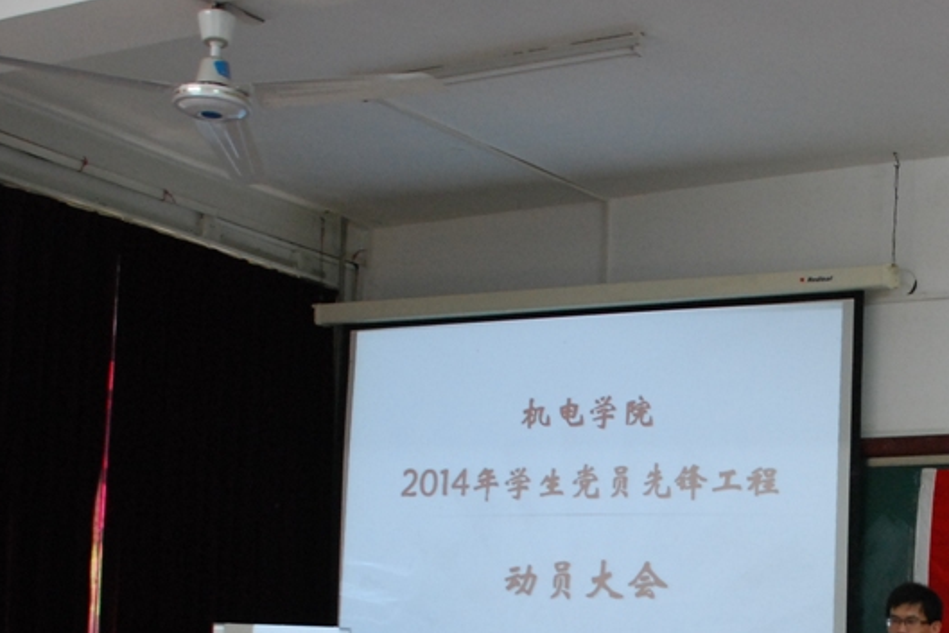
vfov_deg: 20.0
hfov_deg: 29.3
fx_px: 1740
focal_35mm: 66
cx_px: 843
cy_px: 633
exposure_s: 1/60
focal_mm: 20
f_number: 3.8
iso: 640
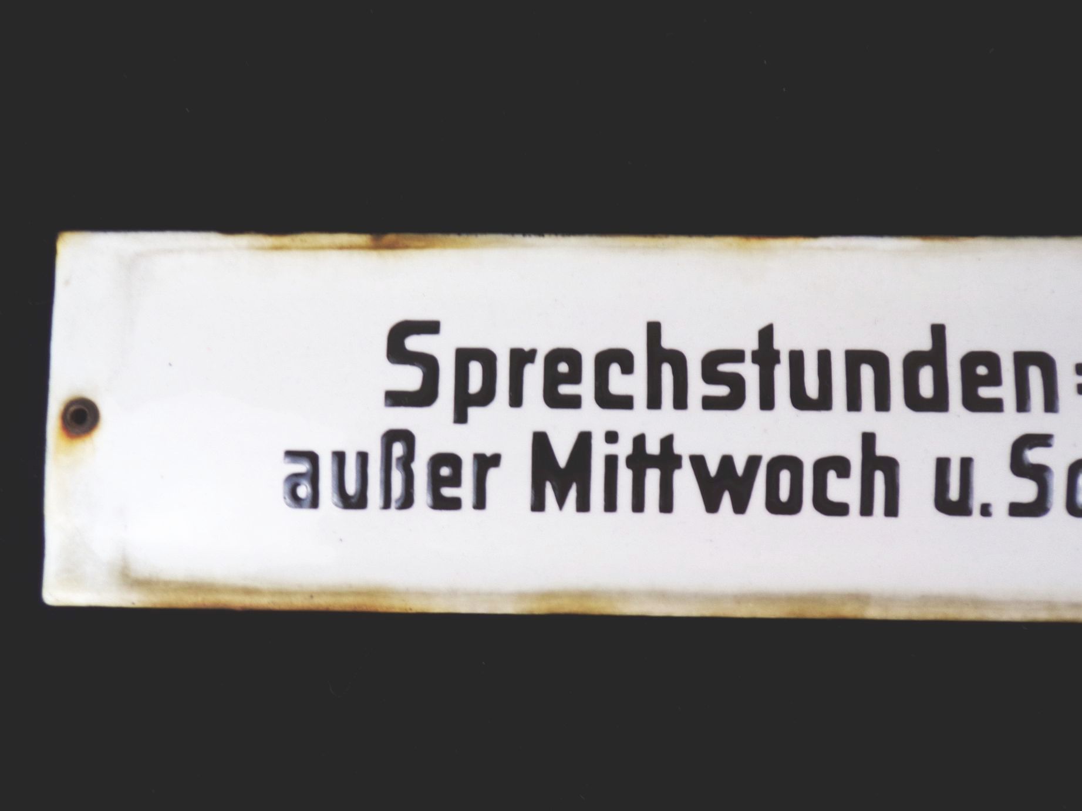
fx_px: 750
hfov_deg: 71.6
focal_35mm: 24
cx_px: 541
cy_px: 406
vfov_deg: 56.8
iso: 80
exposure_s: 1/42
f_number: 3
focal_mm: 4.3
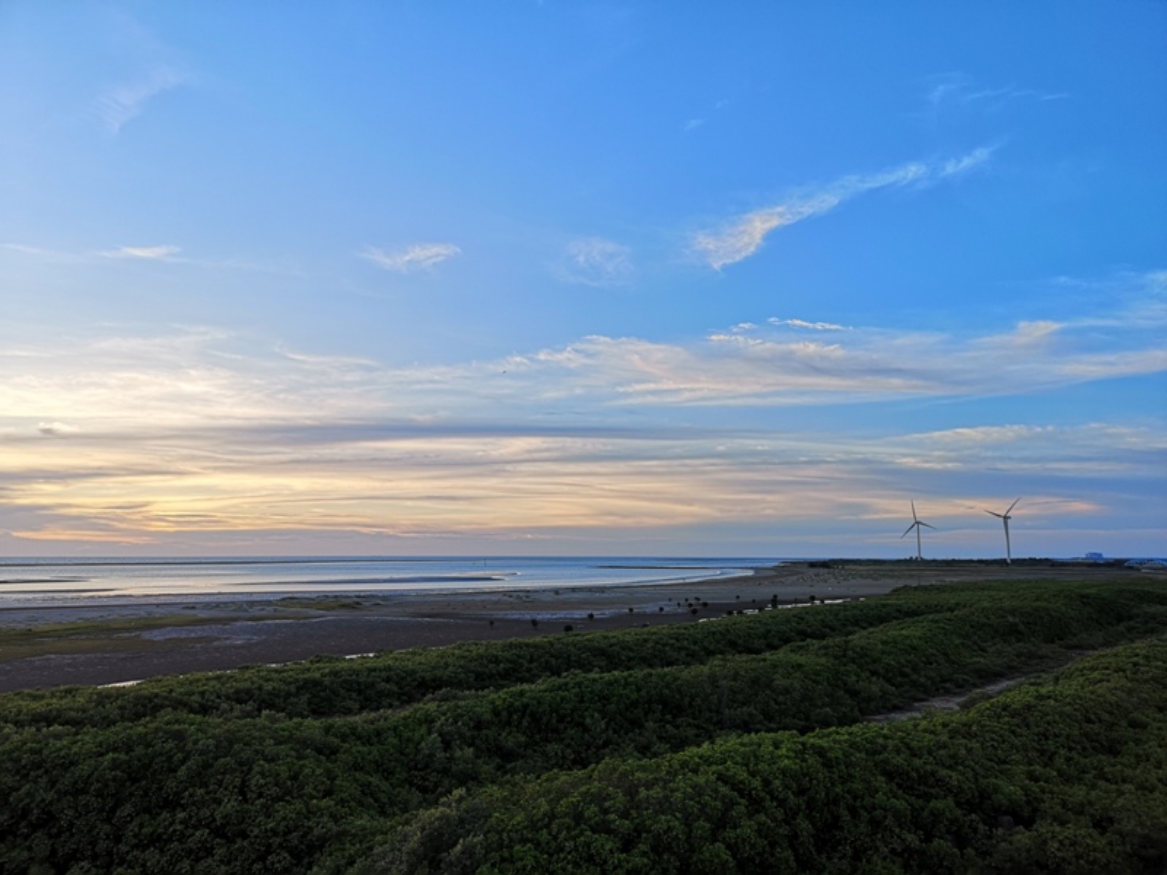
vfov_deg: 51.4
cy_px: 438
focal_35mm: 27
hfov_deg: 65.3
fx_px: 910
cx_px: 584
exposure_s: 1/379
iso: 50
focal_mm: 3.95
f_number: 1.8
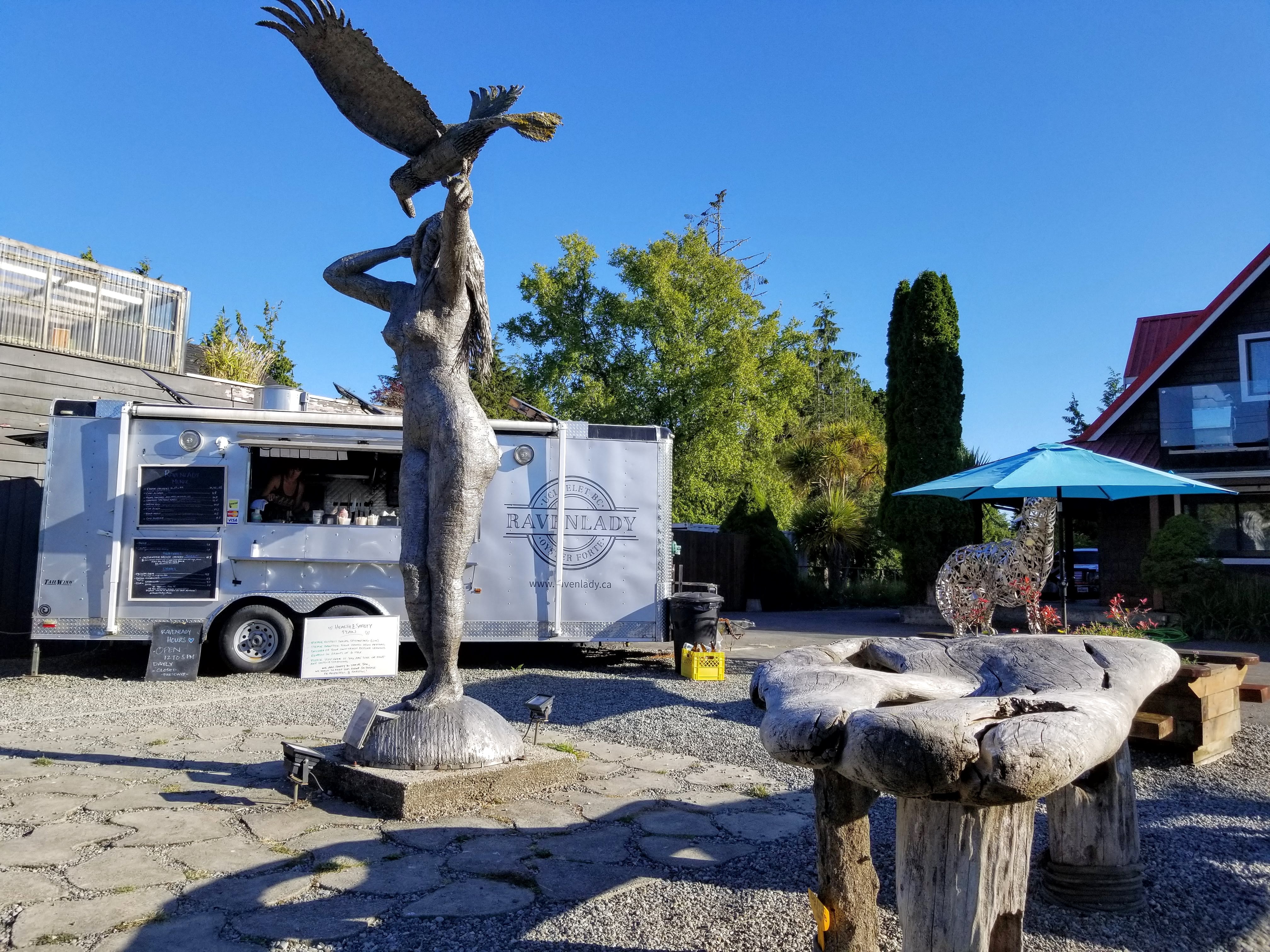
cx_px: 635
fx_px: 954
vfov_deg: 53.1
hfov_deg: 67.3
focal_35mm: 26
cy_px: 476
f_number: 1.7
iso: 50
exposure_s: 1/1708
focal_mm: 4.25
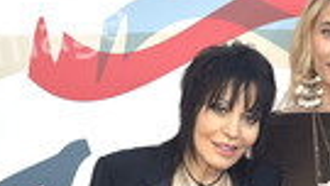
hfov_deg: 18.0
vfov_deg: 9.5
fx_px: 1033
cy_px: 394
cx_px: 268
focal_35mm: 118
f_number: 6.3
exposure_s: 1/250
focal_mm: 38
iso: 640
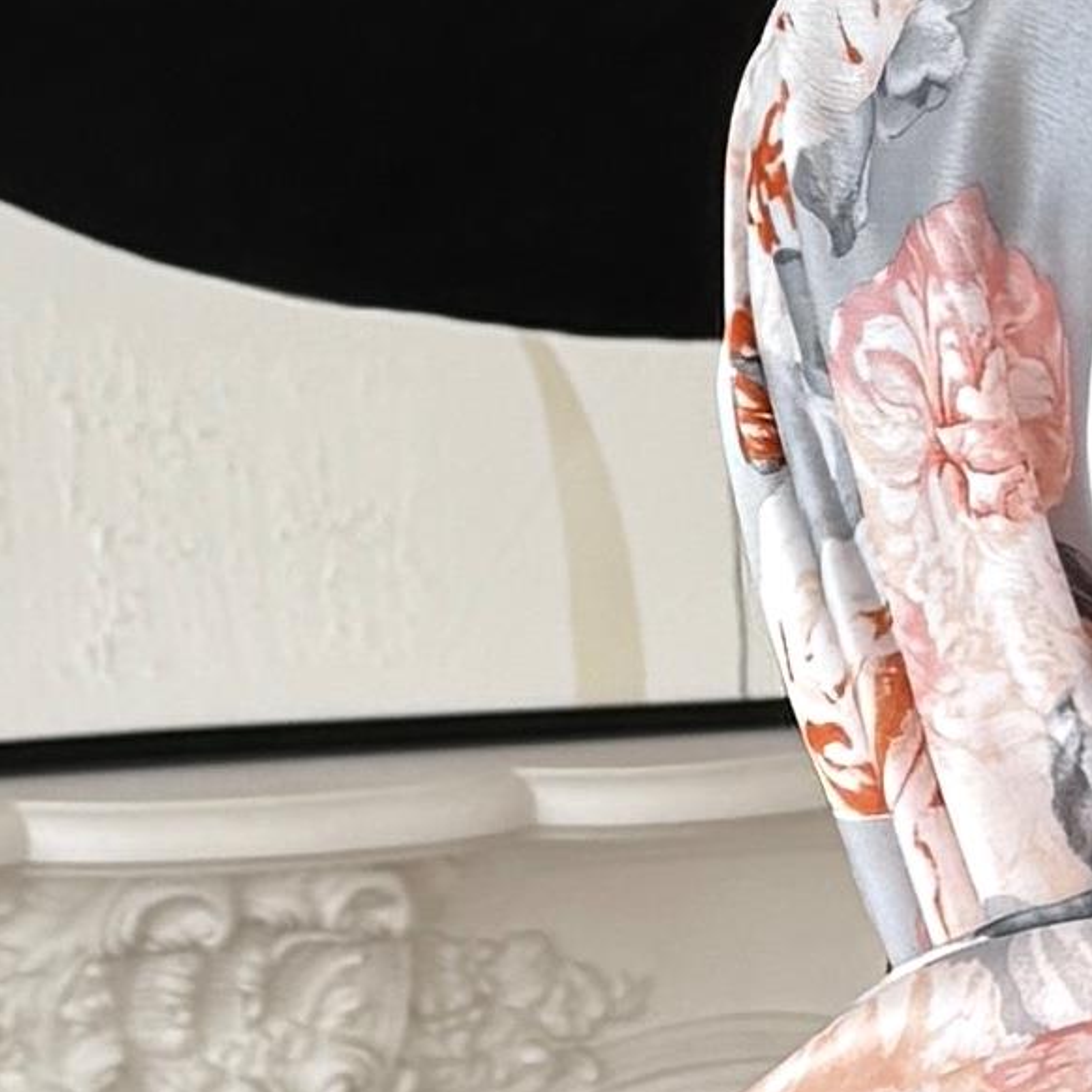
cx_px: 1319
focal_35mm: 147
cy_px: 1822
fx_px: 5246
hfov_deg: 11.6
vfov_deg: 11.2
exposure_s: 1/125
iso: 50
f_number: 1.78
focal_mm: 6.76
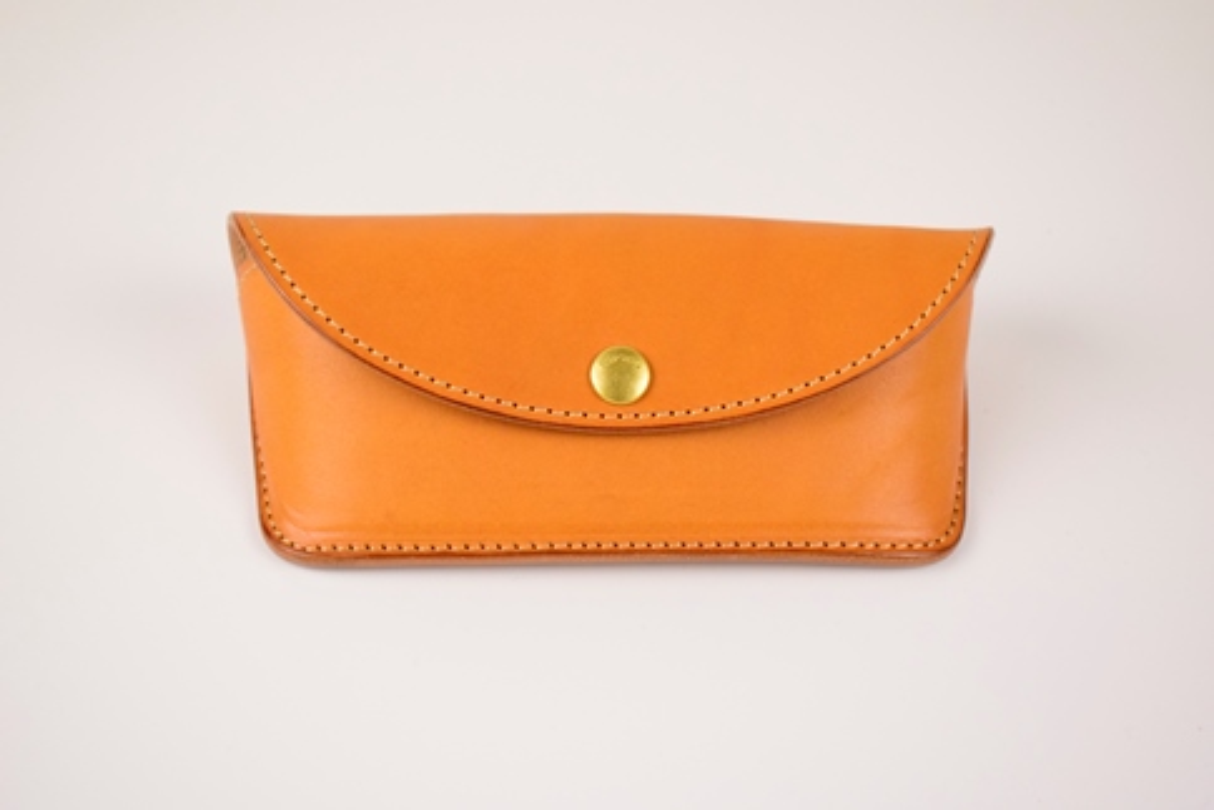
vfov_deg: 22.6
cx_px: 607
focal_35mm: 60
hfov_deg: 33.4
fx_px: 2024
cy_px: 405
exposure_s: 1/500
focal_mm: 40
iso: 3200
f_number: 5.6
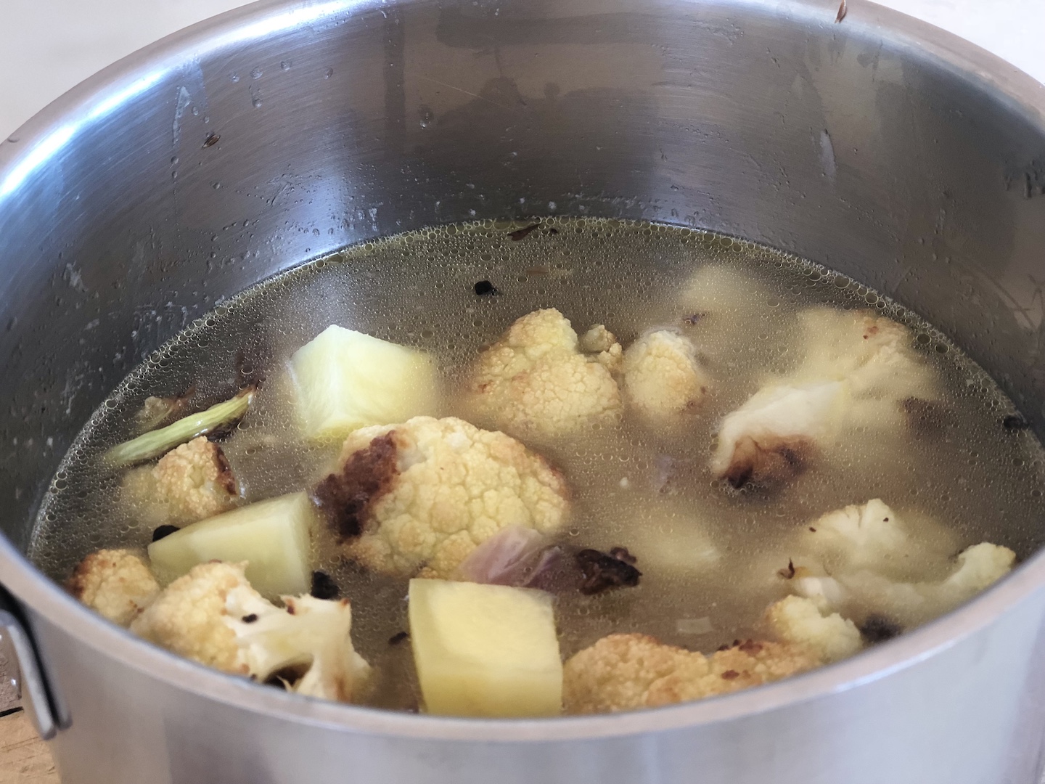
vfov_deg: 25.7
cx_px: 522
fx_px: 1721
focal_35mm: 57
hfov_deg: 33.8
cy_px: 392
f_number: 2.8
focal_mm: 6.6
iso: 200
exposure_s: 1/60
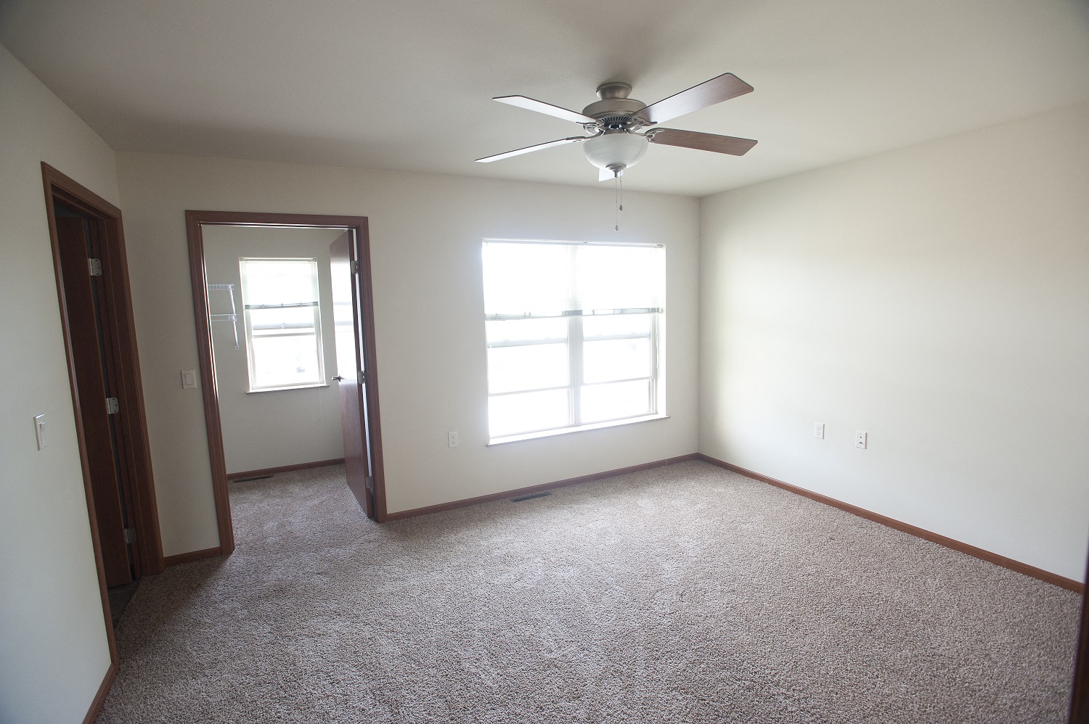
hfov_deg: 93.3
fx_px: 514
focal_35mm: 17
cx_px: 544
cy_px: 362
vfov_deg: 70.4
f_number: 5.6
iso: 800
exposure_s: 1/50
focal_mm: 17
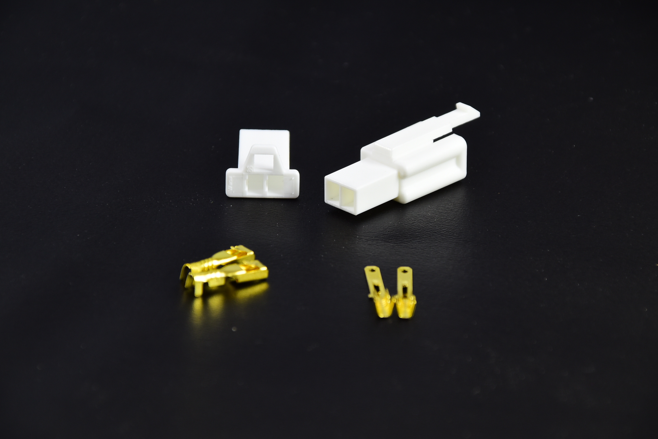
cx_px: 329
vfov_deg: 4.6
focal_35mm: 300
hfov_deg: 6.9
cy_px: 220
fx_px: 5483
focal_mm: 200
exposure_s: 1/3
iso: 250
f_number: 8
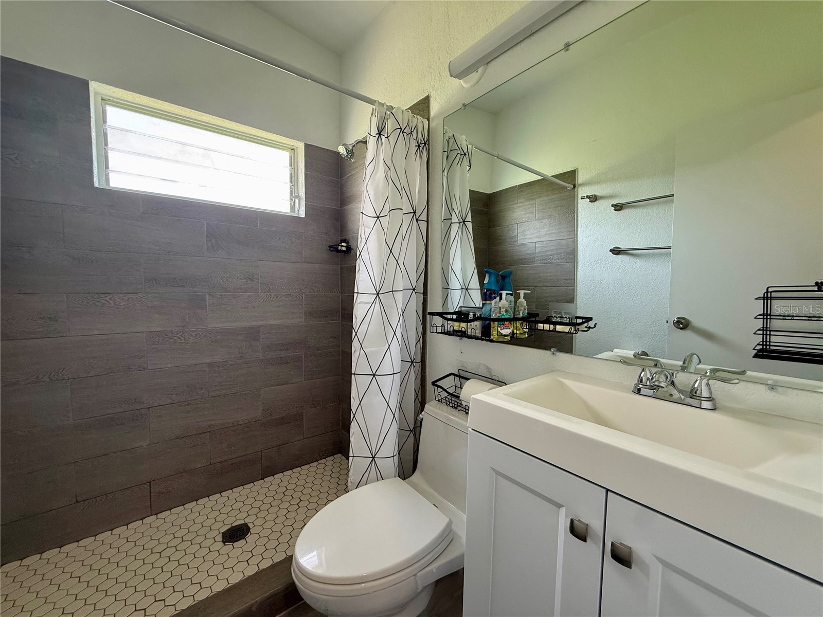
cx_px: 412
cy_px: 308
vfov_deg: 85.7
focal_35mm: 14
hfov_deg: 102.1
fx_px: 333
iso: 200
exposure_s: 1/120
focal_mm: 2.22
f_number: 2.2
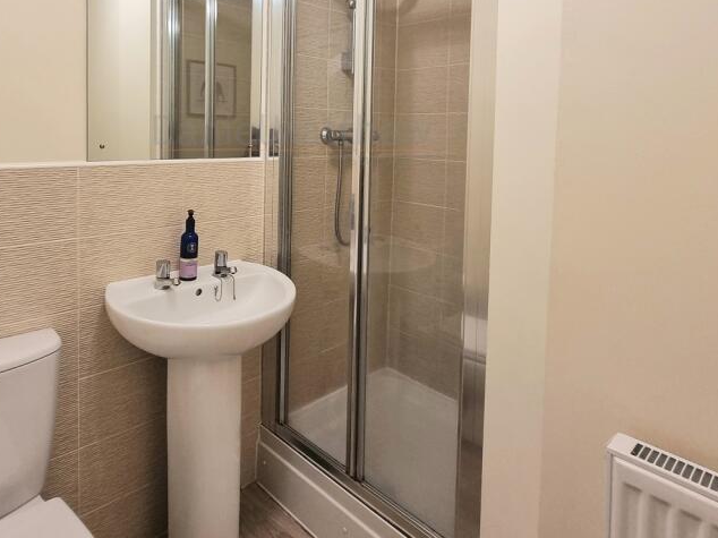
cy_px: 139
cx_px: 291
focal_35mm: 21
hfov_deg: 78.2
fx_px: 435
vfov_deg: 60.2
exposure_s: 1/50
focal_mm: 2.2
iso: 125
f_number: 2.2
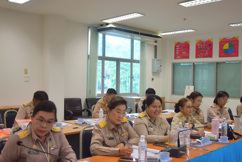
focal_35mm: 38
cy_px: 85
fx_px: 253
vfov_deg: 35.4
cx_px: 131
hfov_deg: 51.1
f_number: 3.8
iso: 1000
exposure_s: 1/200
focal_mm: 21
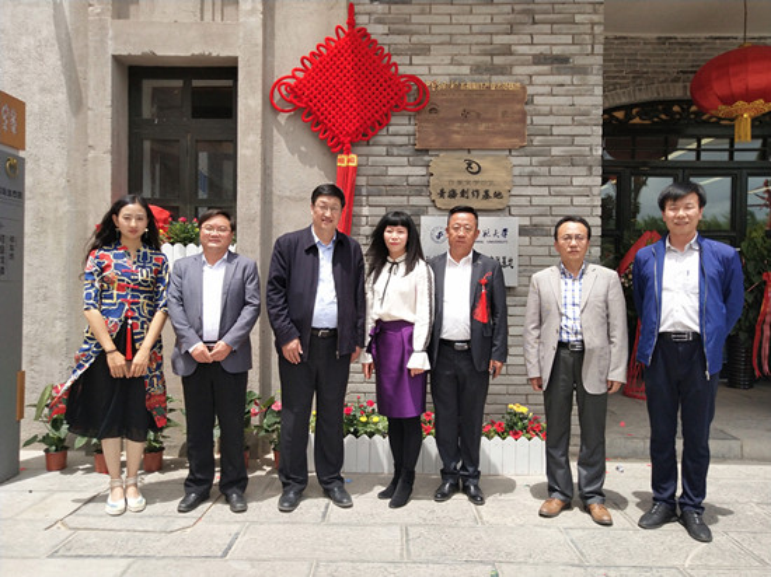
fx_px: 668
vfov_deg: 46.8
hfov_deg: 60.0
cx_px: 386
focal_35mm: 30
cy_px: 288
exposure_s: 1/1575
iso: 70
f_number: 1.8
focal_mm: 3.95
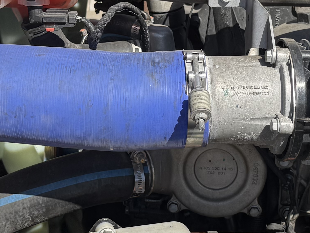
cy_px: 101
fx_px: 815
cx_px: 222
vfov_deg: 16.2
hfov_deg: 21.4
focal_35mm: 91
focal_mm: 6.76
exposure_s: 1/2370
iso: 80
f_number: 1.78
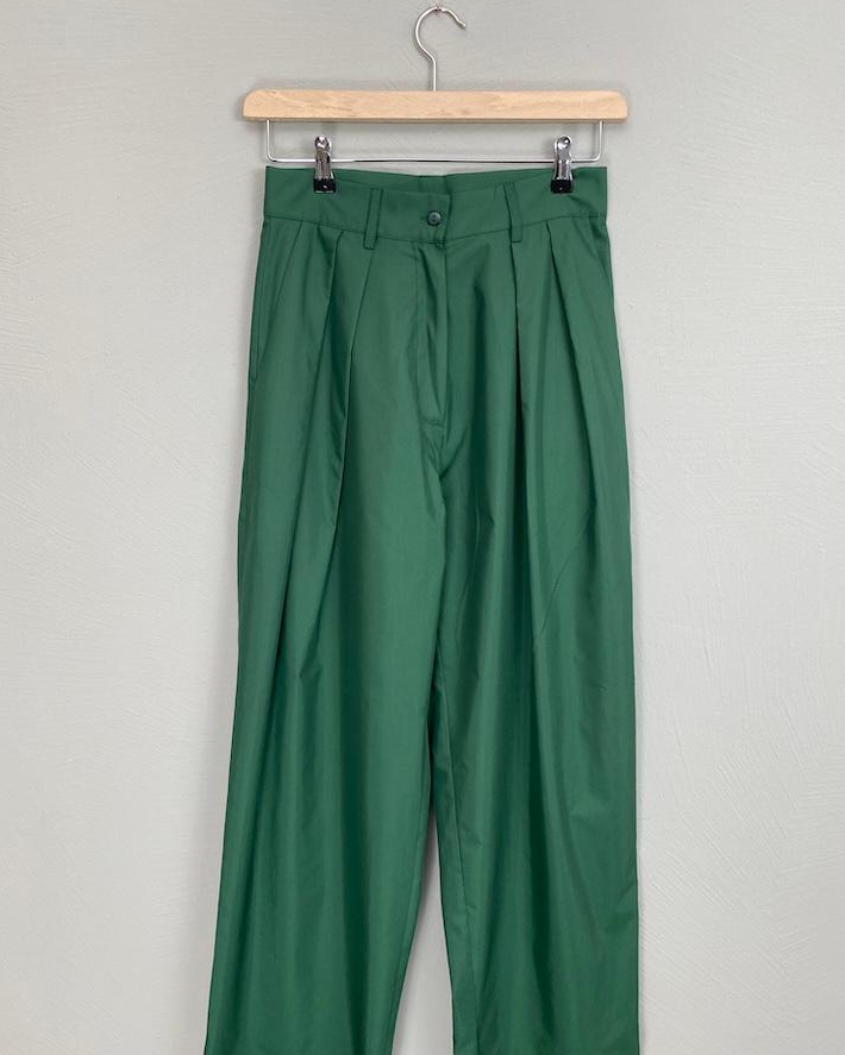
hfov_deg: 51.5
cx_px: 426
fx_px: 875
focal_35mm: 28
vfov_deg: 62.1
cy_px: 574
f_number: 1.8
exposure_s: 1/100
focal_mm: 4.25
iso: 100
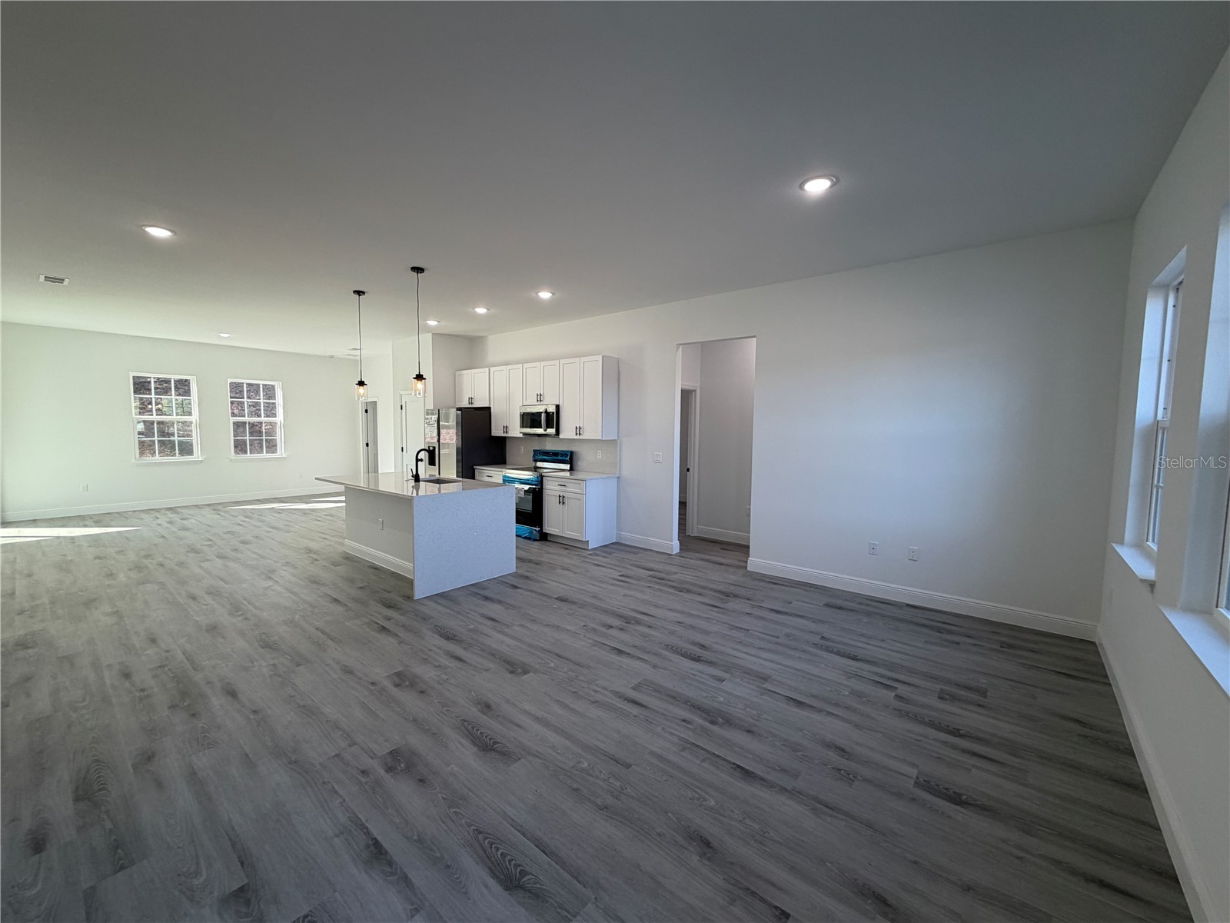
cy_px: 462
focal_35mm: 14
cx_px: 615
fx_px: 497
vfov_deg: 85.7
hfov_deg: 102.1
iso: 80
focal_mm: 2.22
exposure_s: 1/120
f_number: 2.2
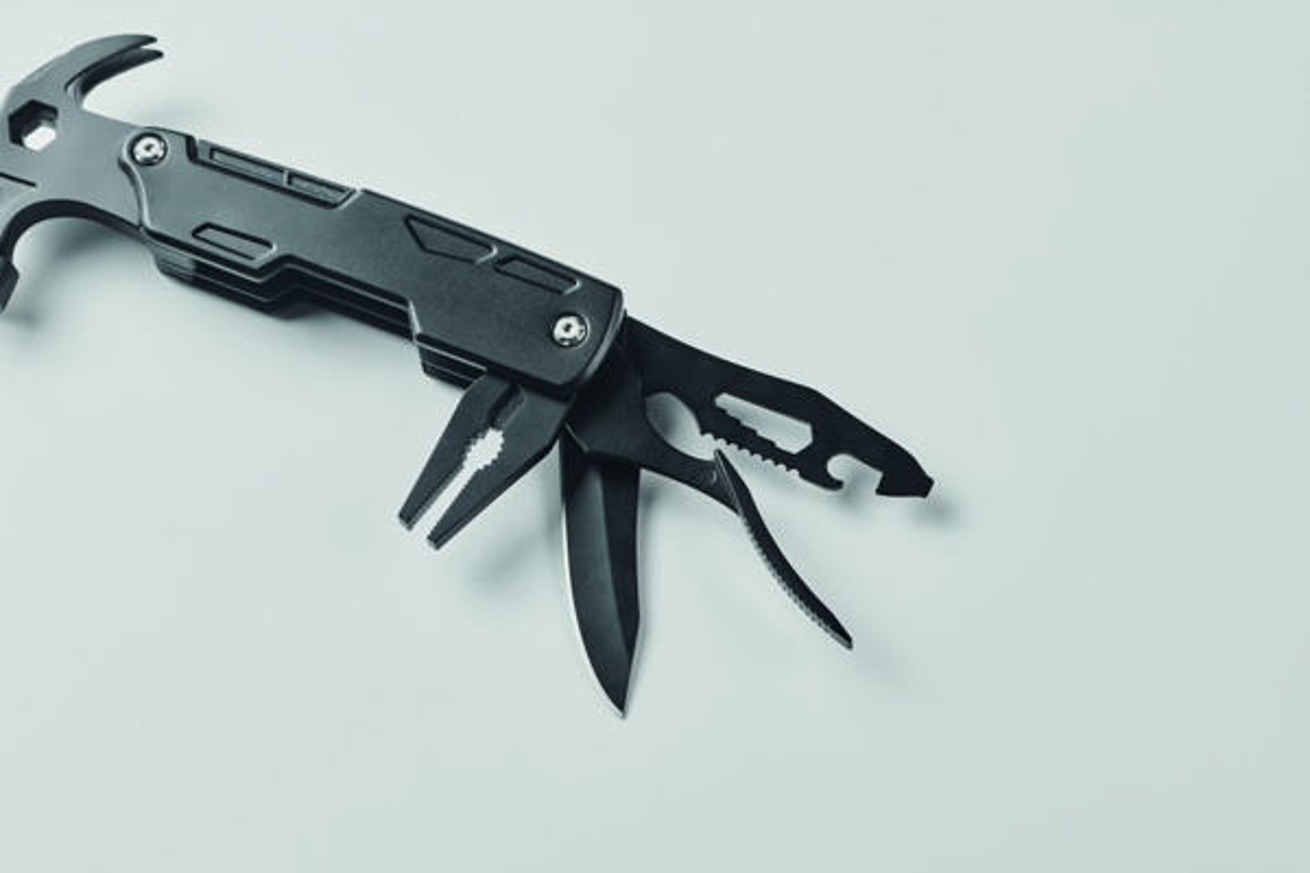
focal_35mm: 105
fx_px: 3821
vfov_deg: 13.0
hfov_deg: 19.5
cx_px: 655
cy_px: 436
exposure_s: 1/125
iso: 80
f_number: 14
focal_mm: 105
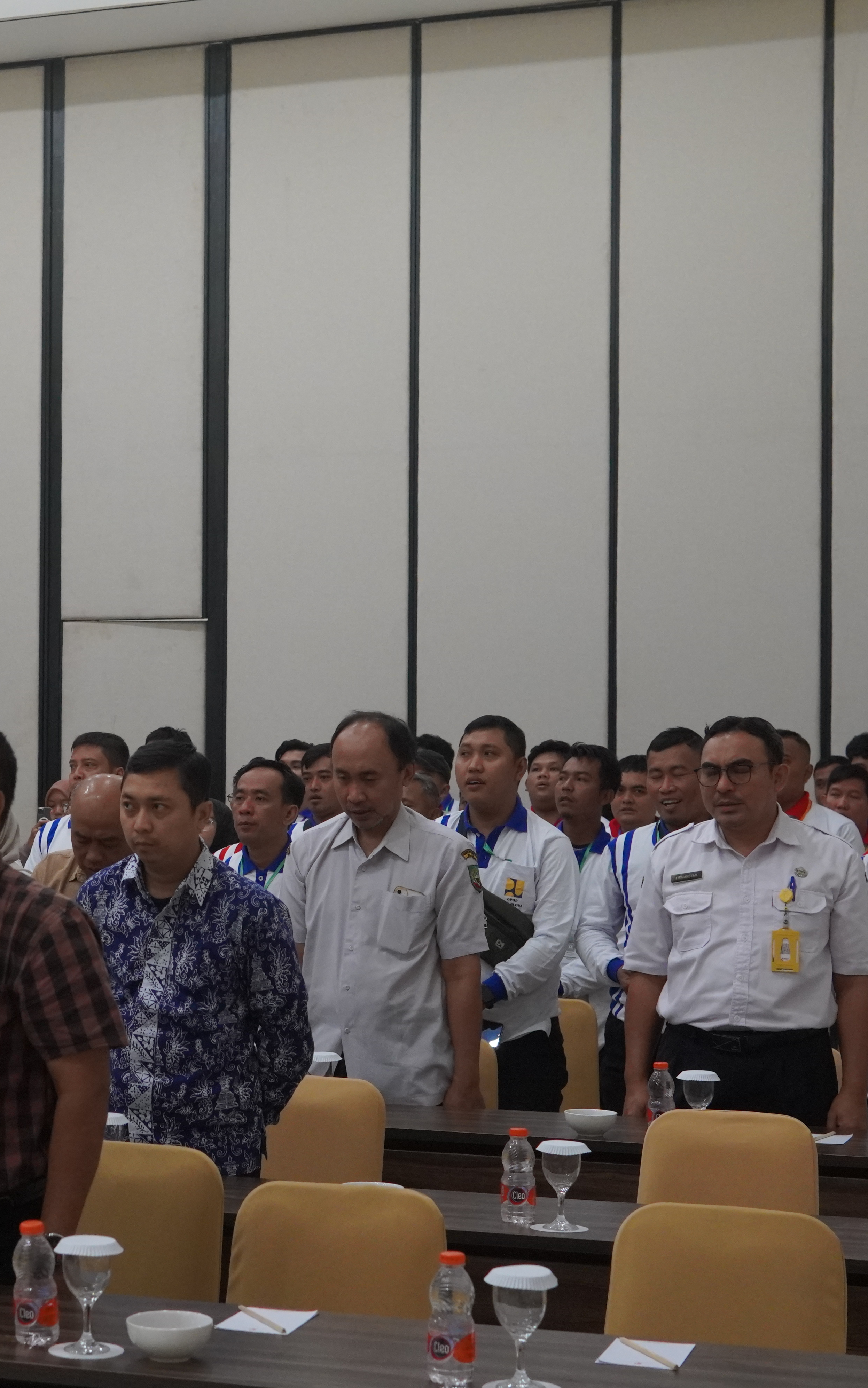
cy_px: 694
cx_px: 72
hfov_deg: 18.5
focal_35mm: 69
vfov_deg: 29.8
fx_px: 2611
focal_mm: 30
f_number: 4
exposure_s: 1/160
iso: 2000
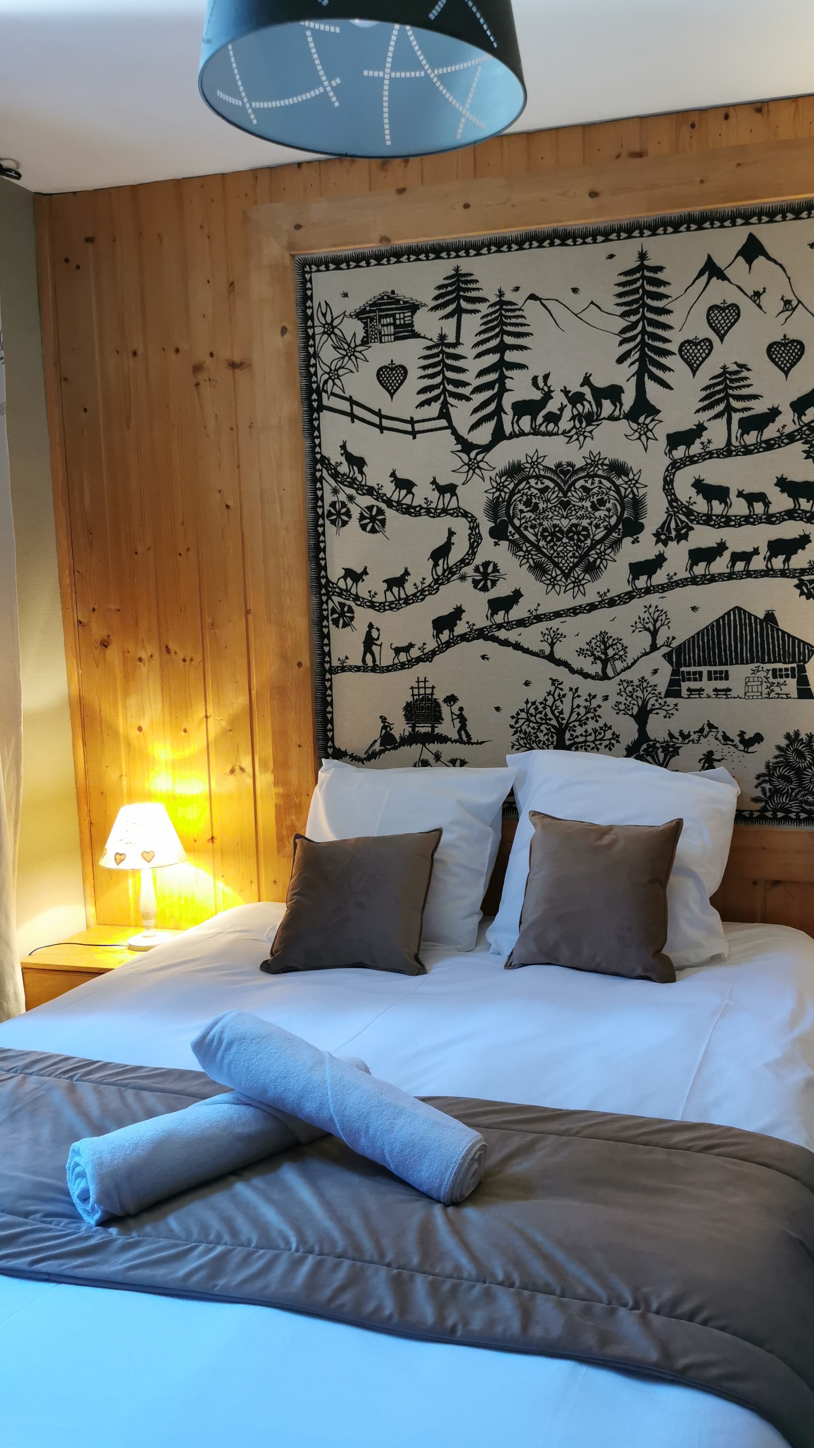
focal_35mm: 30
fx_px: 1151
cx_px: 533
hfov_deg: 38.6
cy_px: 729
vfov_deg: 64.3
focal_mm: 5.56
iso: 200
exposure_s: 1/60
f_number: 1.6
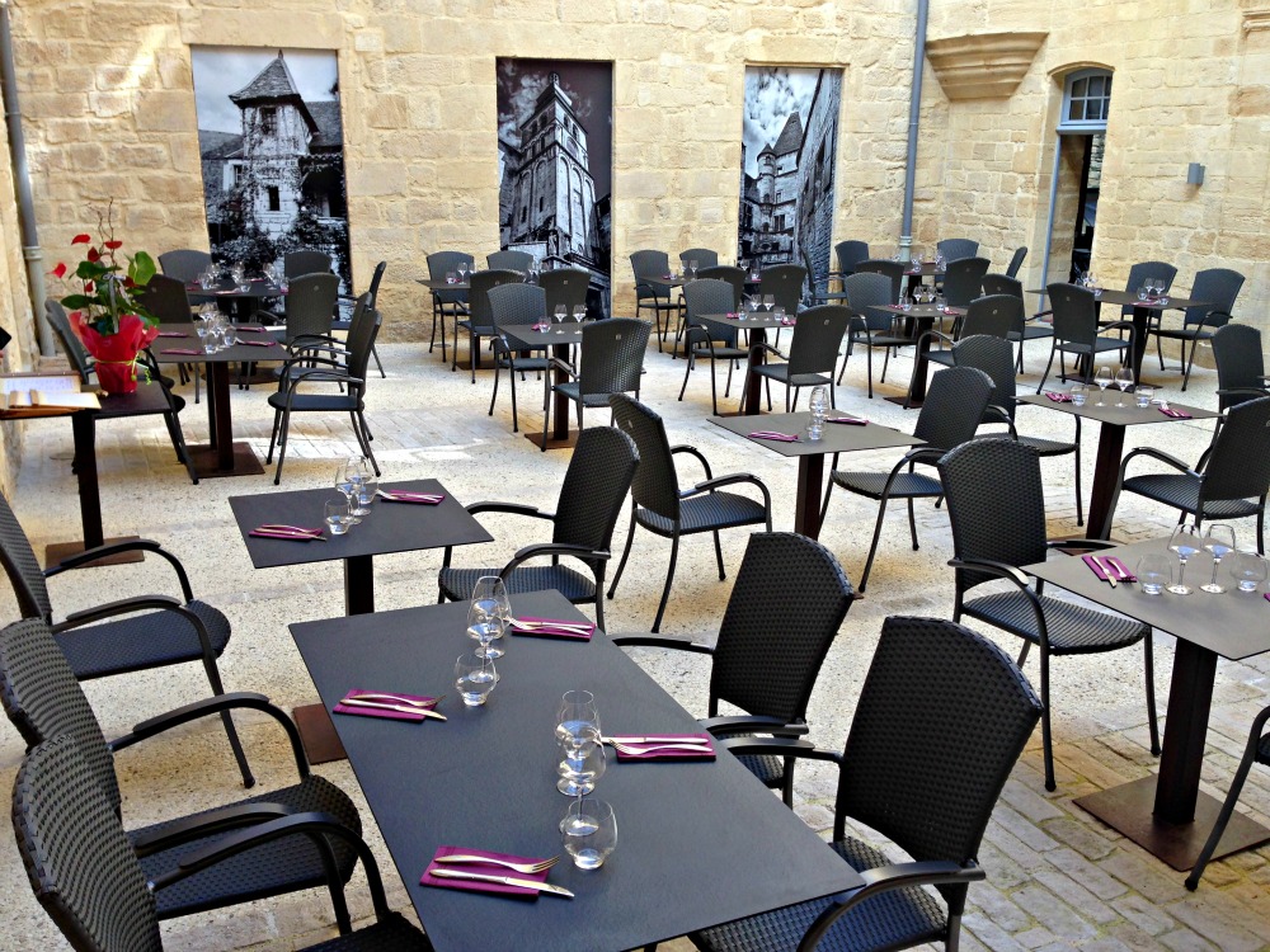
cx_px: 635
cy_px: 476
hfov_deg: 55.4
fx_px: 1211
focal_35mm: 33
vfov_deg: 42.9
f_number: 2.4
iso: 50
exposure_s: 1/133
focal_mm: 4.12
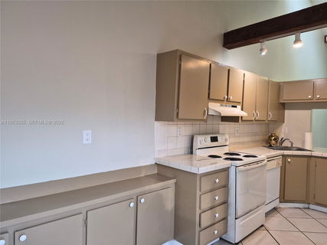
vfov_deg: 58.9
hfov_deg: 73.9
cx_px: 164
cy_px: 122
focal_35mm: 23
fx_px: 217
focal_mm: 5.4
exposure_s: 1/120
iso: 400
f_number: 1.8
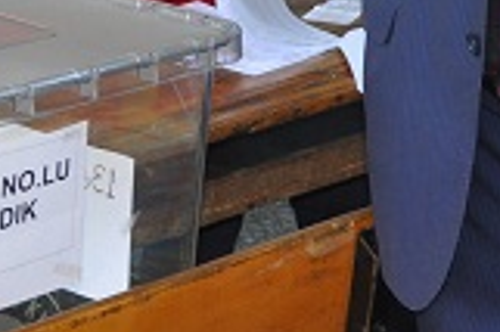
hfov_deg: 12.2
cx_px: 186
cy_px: -285
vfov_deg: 7.9
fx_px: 2331
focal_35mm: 168
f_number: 4
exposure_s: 1/60
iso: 800
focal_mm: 28
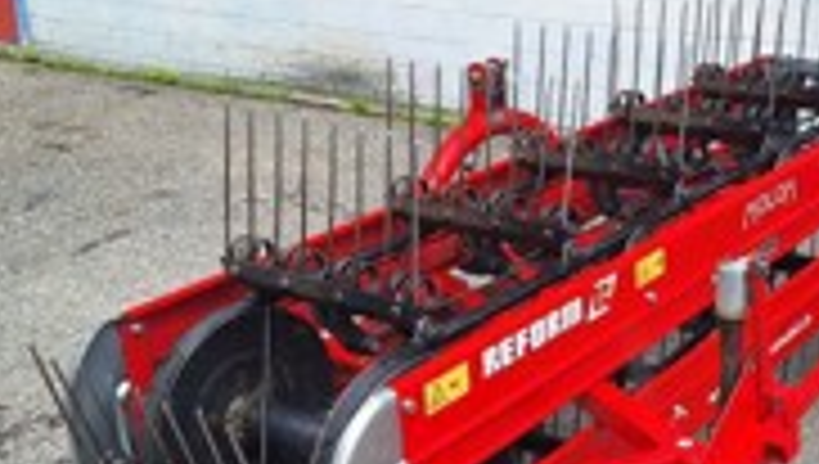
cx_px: 576
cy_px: 297
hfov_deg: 37.2
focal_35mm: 55
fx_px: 1196
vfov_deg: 21.9
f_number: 1.8
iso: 40
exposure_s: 1/1065
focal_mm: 5.54
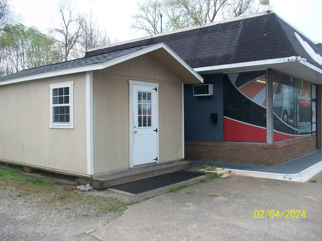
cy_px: 120
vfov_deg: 41.8
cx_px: 161
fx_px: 316
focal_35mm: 34
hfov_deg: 54.0
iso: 80
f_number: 2.8
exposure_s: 1/400
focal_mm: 5.7
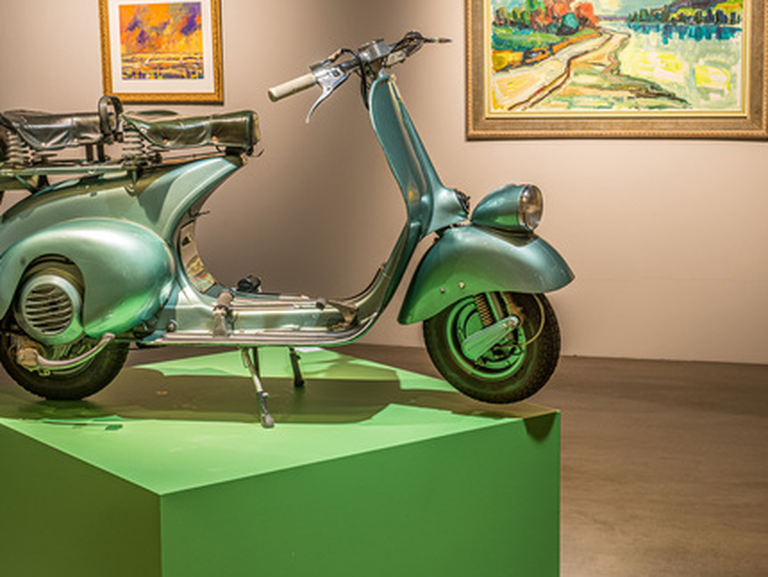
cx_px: 319
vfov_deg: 21.9
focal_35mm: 67
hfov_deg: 28.9
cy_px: 223
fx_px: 1487
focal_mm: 50
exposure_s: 4
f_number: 14
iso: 100
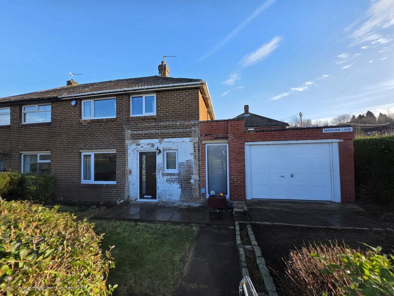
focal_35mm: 13
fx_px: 148
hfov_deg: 106.2
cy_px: 148
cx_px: 197
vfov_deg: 89.9
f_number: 1.9
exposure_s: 1/588
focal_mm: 2.2
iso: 40
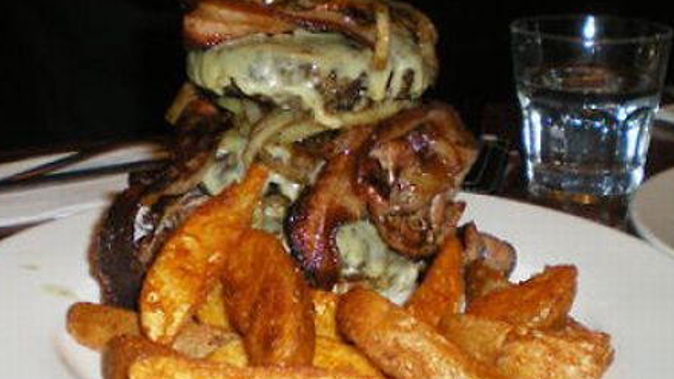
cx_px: 272
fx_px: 1180
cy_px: 190
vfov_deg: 18.3
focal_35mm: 66
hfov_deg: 31.8
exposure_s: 1/50
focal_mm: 6.3
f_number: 3.1
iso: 400
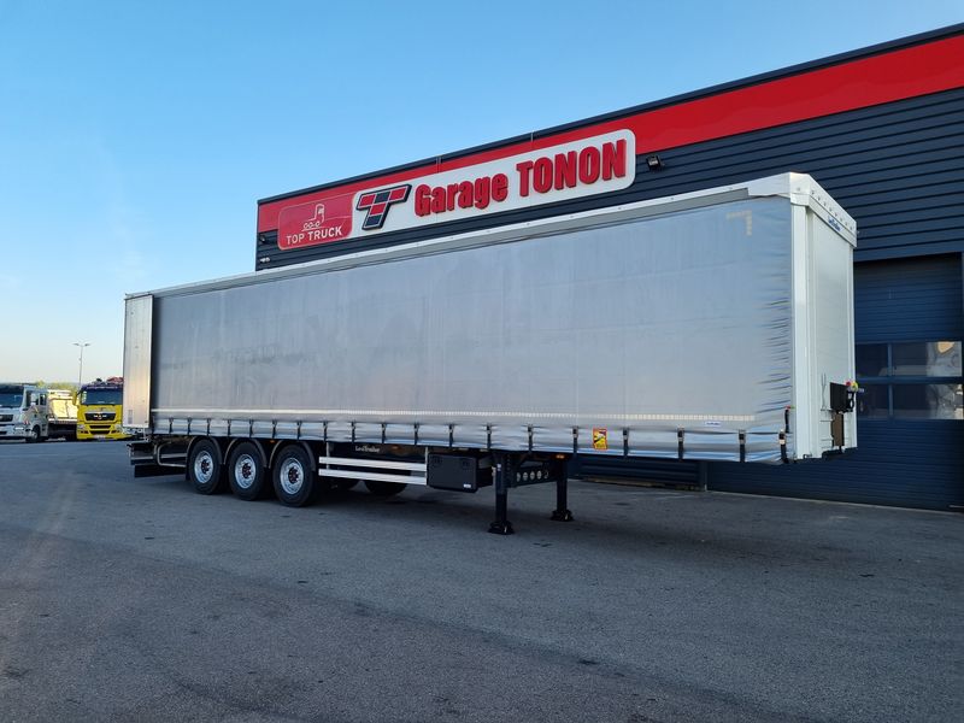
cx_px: 482
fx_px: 724
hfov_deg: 67.3
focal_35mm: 26
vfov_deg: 53.1
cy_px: 362
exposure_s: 1/788
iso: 50
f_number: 1.8
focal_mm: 5.4
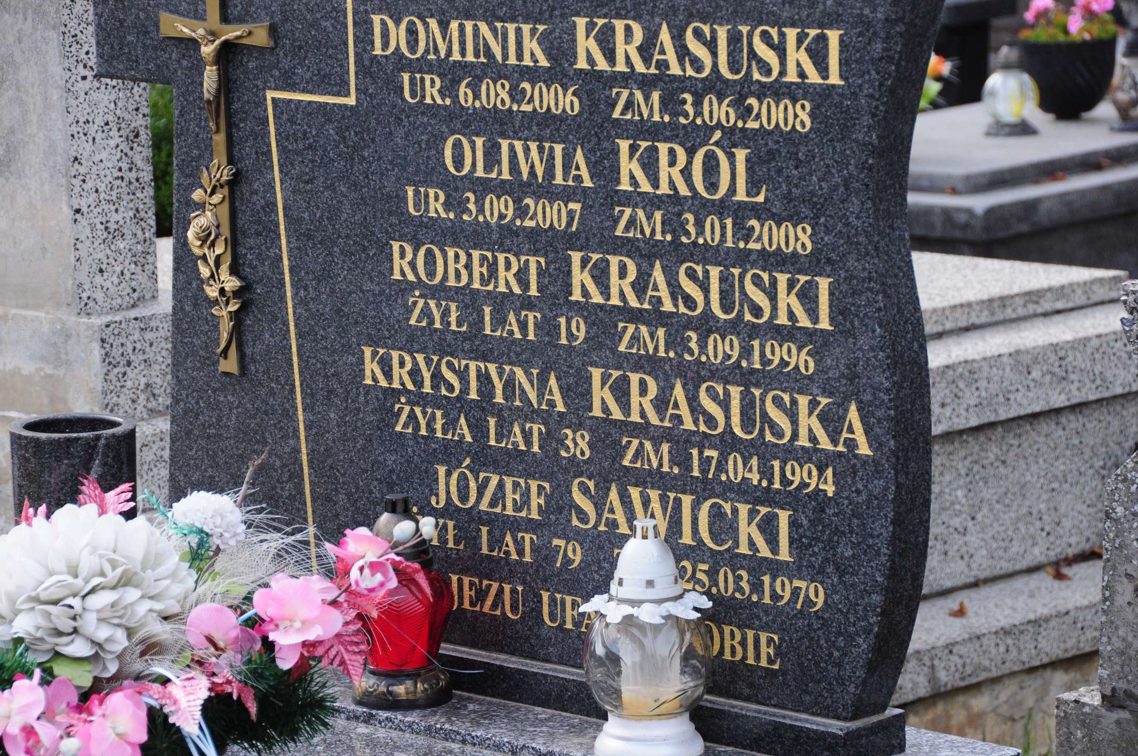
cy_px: 378
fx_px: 4499
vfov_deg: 9.6
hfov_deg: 14.4
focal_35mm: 142
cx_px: 569
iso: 500
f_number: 7.1
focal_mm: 95
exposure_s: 1/400
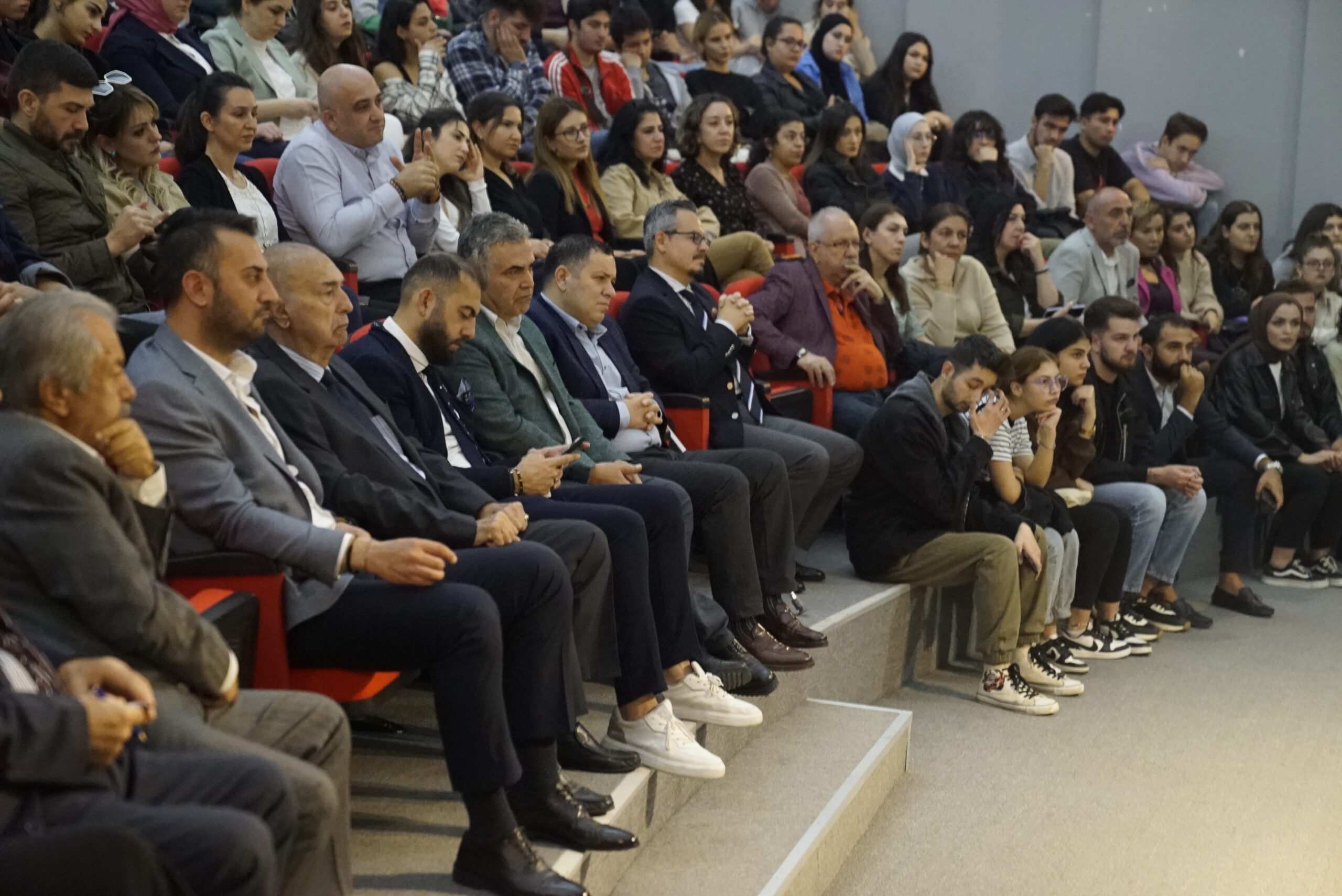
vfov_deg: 19.5
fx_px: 2611
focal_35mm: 70
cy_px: 448
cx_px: 671
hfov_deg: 28.8
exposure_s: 1/100
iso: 12800
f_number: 2.8
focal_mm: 70
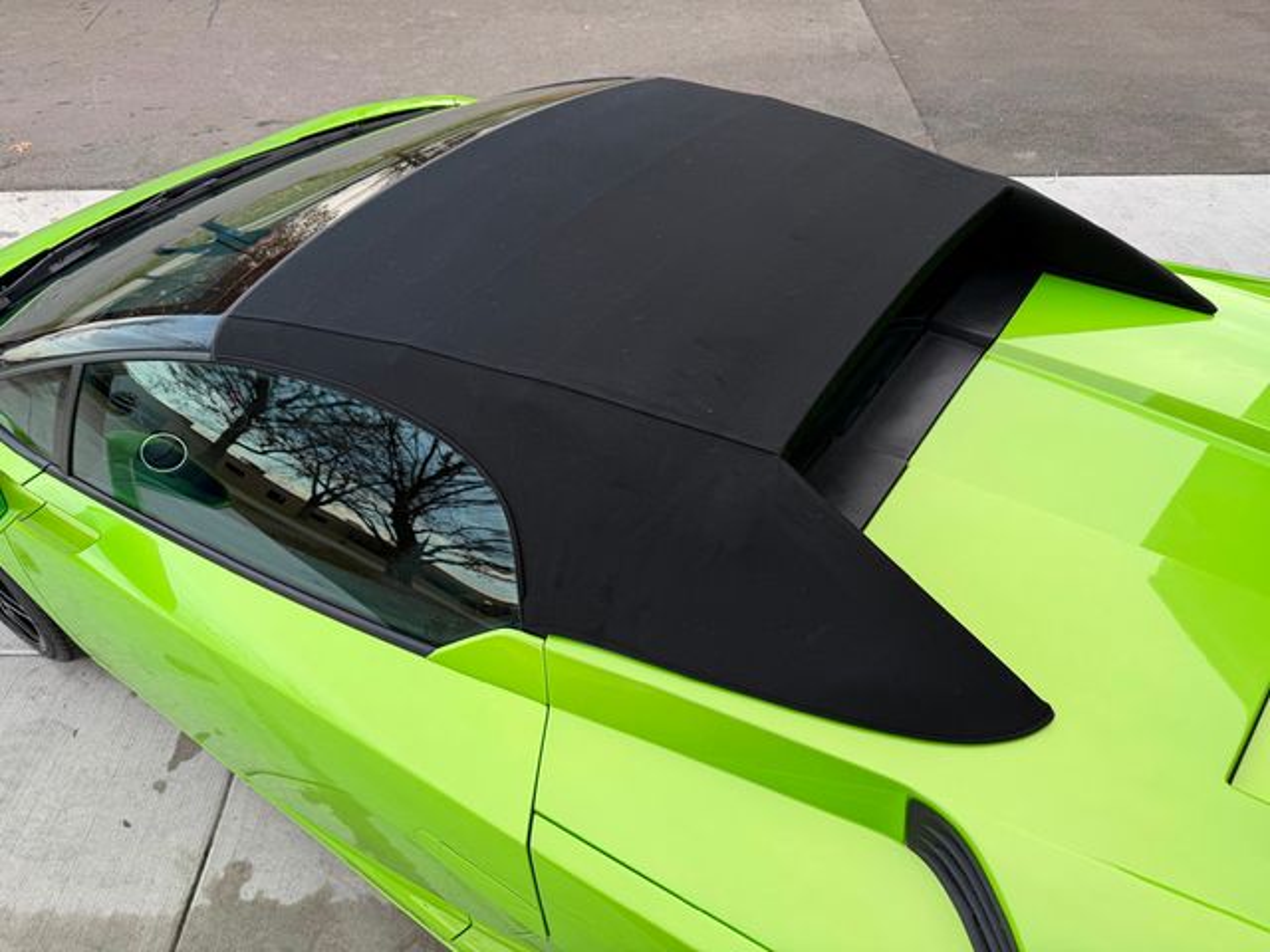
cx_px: 635
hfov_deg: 71.6
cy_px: 476
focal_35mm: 24
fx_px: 881
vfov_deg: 56.8
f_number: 1.78
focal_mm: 6.76
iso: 64
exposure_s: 1/121
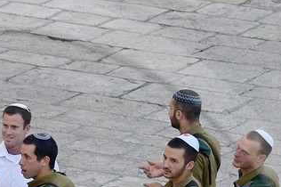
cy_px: 359
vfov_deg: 1.4
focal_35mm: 1014
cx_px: -20
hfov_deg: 2.0
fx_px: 7907
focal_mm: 200
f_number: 5.6
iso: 800
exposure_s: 1/200
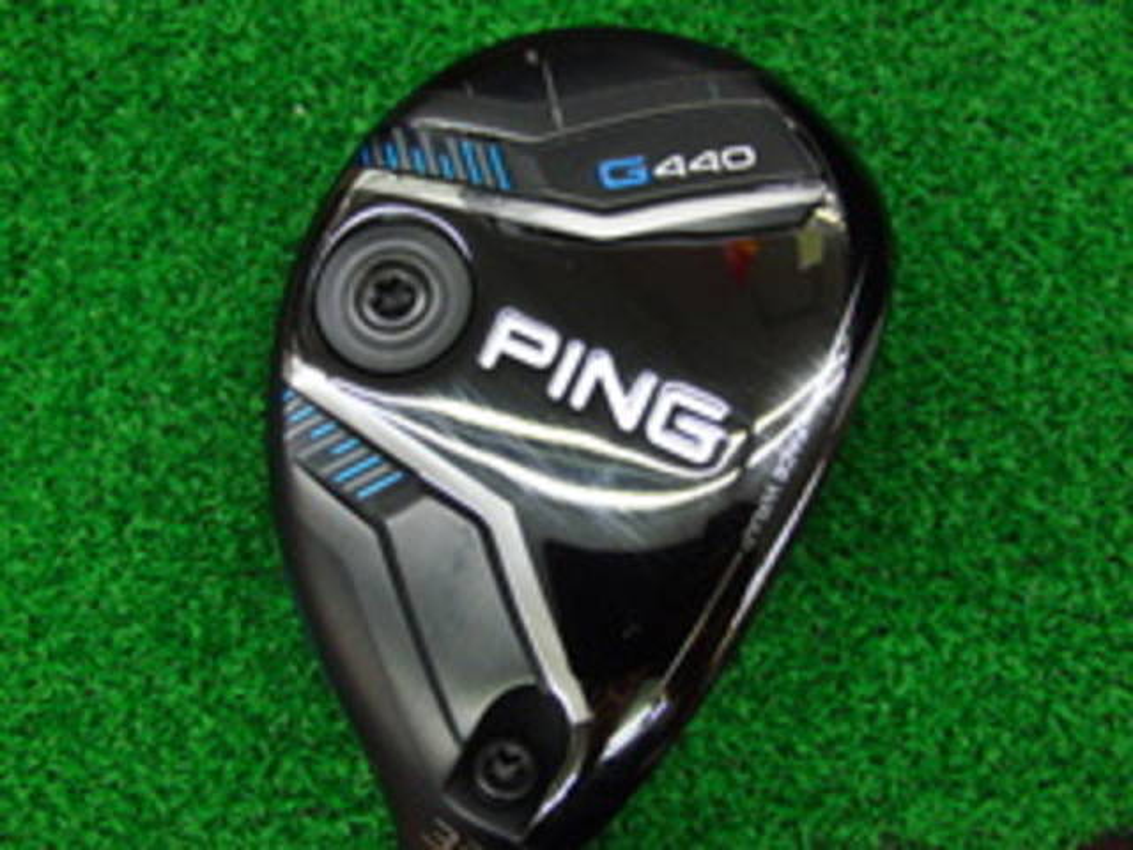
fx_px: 1211
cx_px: 566
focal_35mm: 37
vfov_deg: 38.7
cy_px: 425
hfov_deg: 50.1
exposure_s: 1/50
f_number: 3.6
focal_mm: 6.42
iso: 400
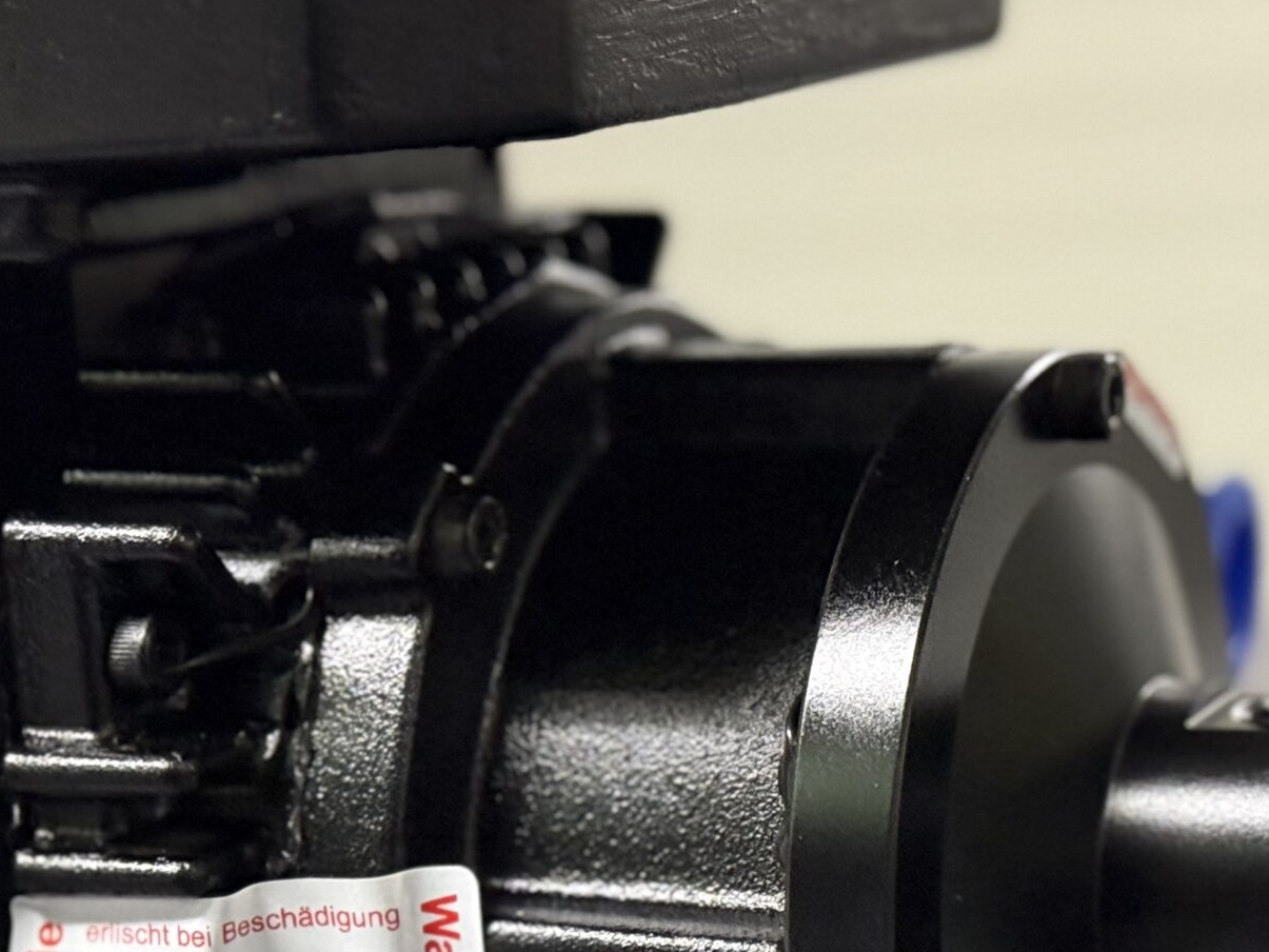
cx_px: 627
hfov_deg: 19.3
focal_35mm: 102
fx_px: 3740
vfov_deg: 14.3
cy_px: 964
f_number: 1.78
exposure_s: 1/33
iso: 500
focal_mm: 6.76
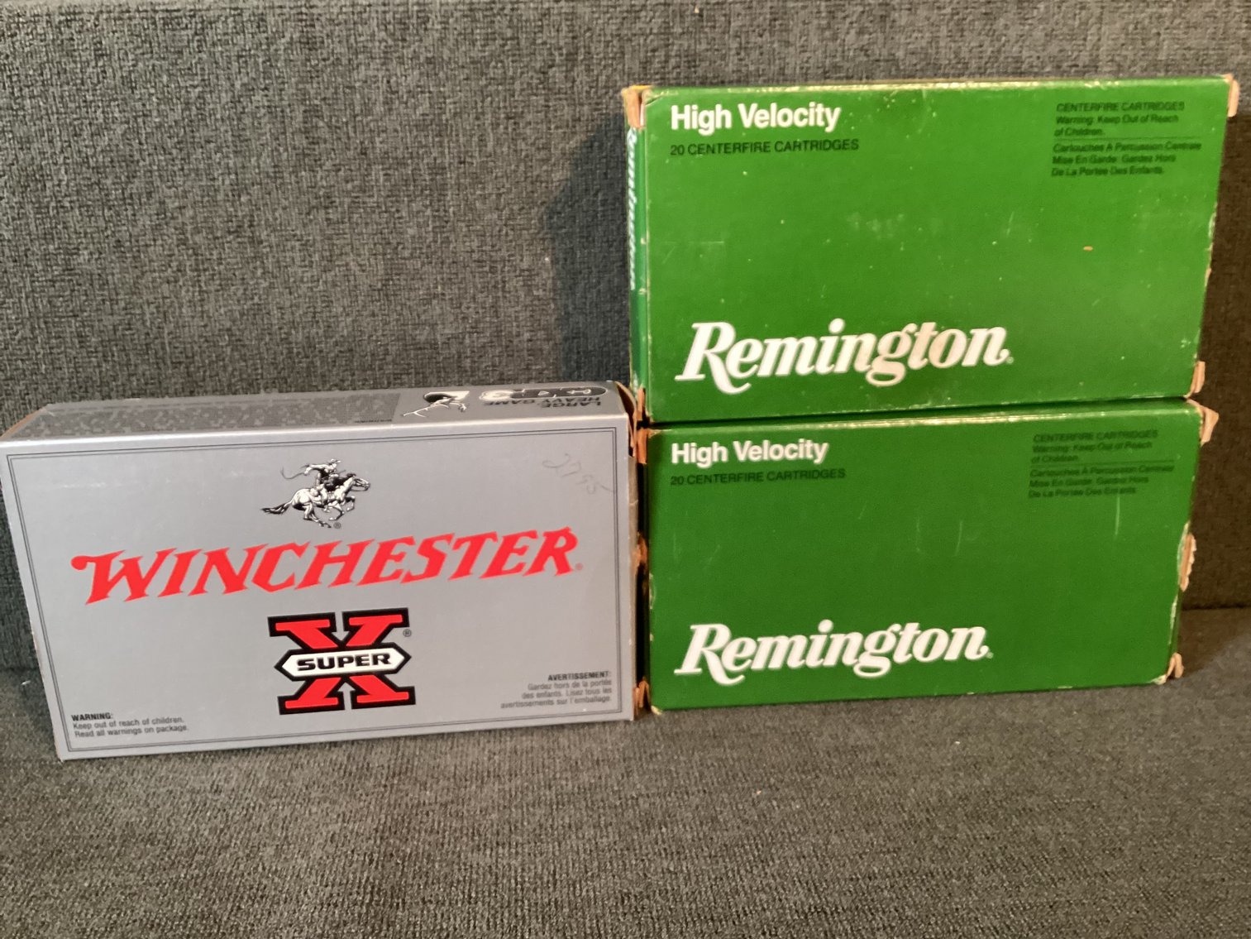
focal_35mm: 31
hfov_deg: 58.3
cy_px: 470
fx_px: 1120
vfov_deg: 45.4
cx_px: 626
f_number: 2.4
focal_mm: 3.3
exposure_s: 1/40
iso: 250
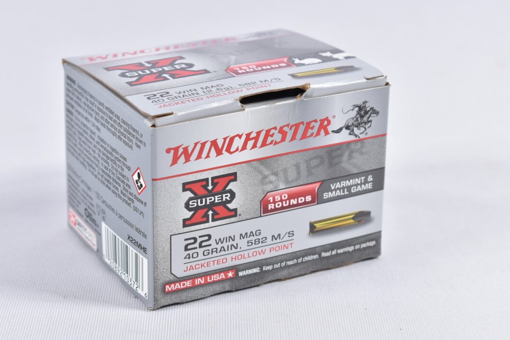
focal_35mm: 93
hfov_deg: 22.0
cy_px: 167
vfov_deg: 14.8
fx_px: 1311
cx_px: 235
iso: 640
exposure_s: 1/50
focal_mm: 55
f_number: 5.6
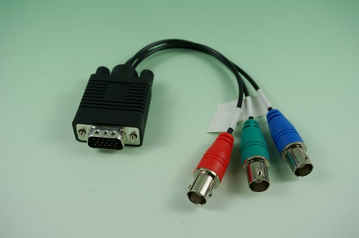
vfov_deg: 31.8
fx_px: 418
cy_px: 119
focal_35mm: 42
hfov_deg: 46.5
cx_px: 180
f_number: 7.1
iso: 100
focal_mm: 28
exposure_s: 1/100
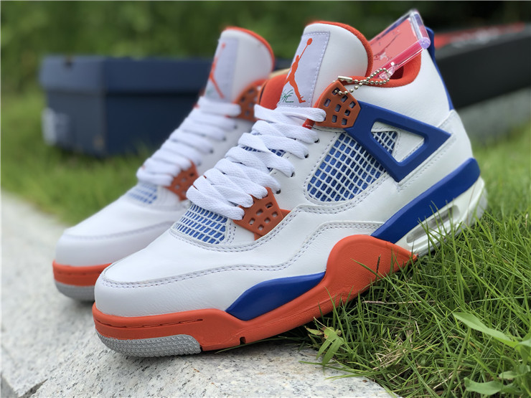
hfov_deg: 36.8
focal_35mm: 52
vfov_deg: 28.0
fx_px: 798
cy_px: 199
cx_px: 266
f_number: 2.4
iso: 16
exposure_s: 1/1333
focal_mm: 6
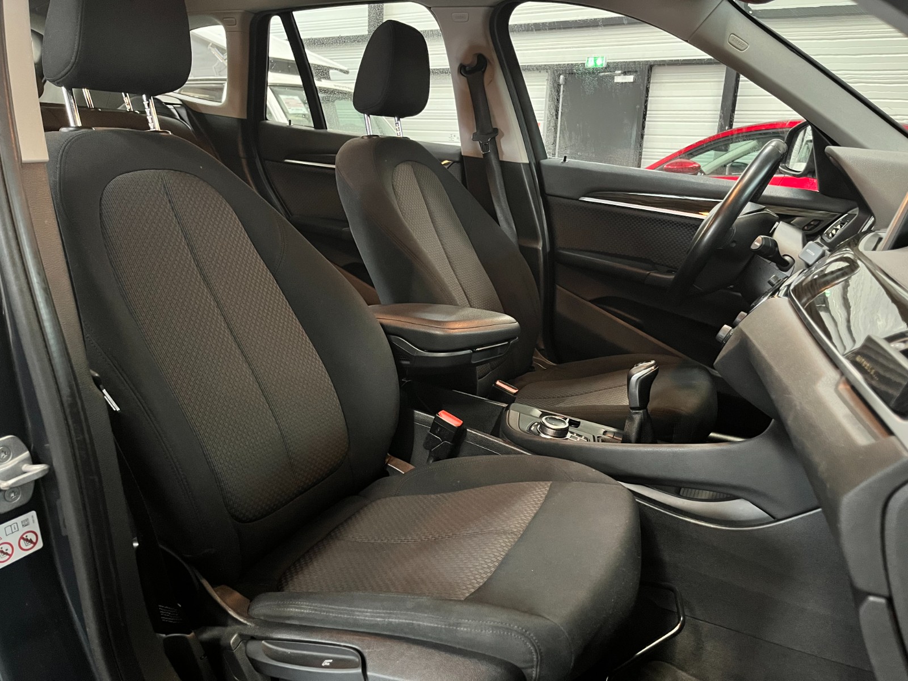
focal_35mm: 26
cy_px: 340
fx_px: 682
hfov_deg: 67.3
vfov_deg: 53.1
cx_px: 454
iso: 800
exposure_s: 1/25
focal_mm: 5.1
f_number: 1.6
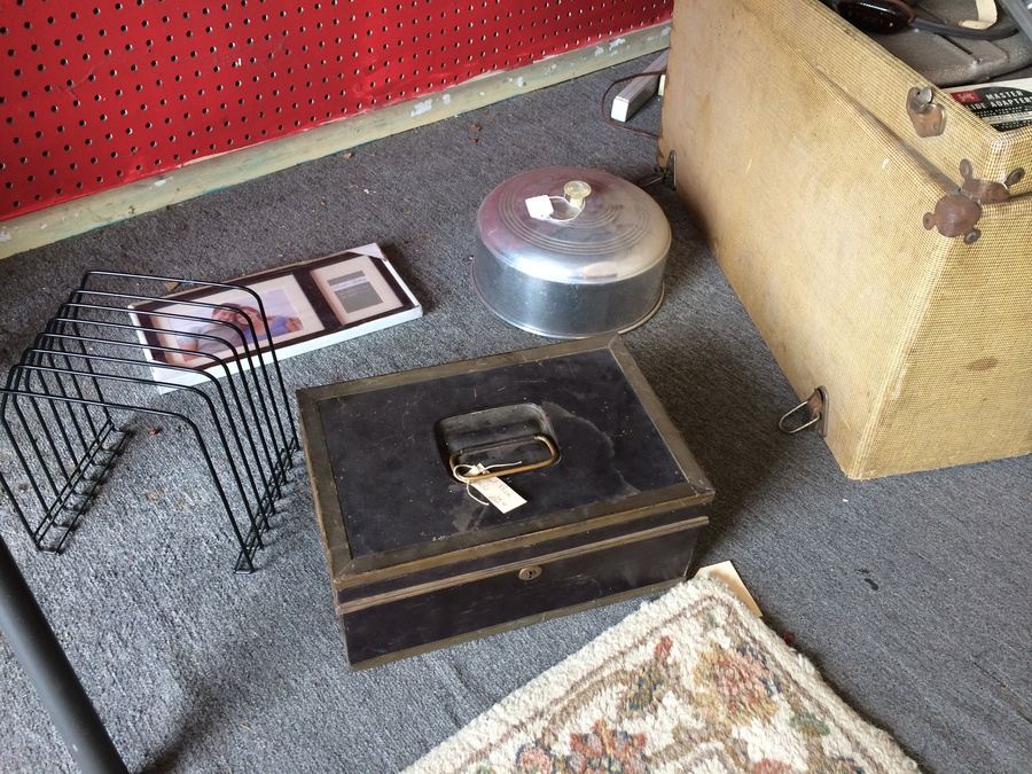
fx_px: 894
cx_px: 516
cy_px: 387
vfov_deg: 46.8
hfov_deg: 60.0
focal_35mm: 30
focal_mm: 4.12
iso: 40
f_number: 2.2
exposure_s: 1/30
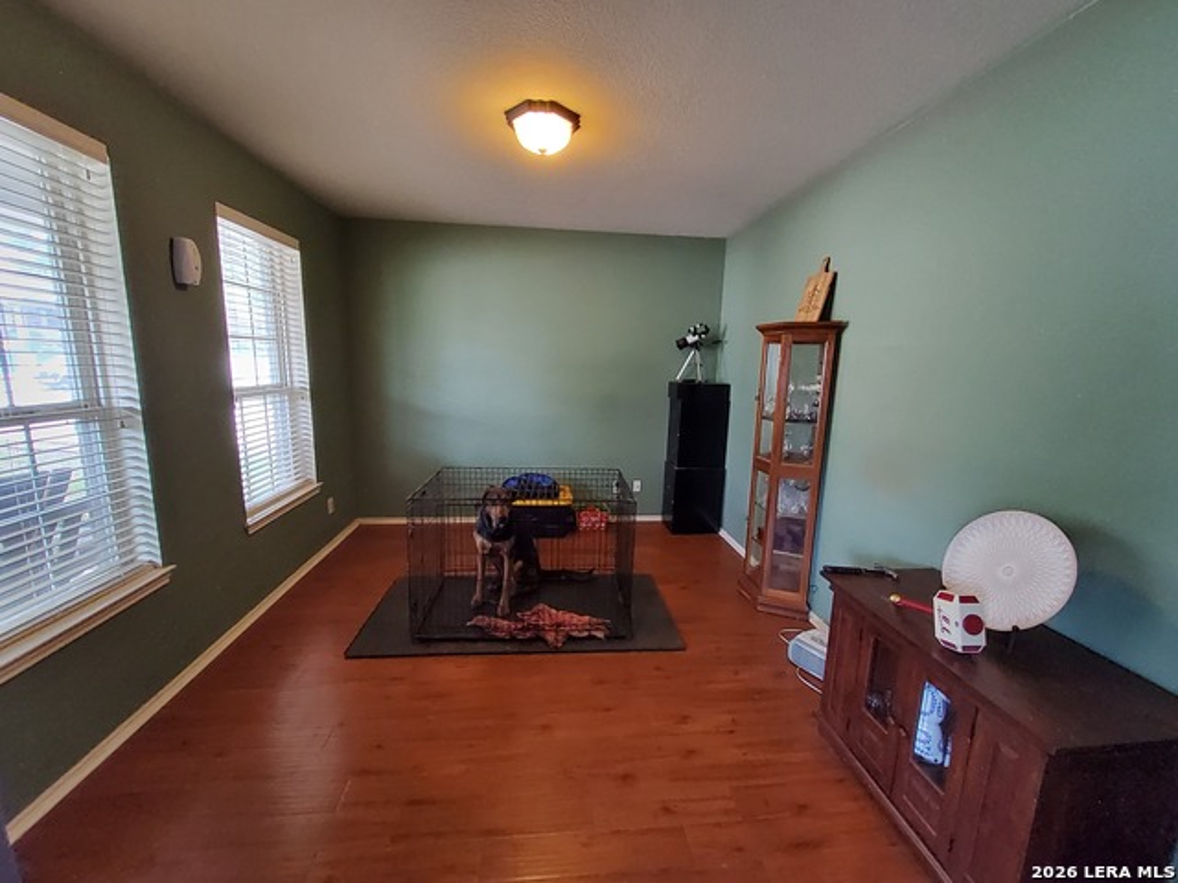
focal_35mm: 13
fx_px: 442
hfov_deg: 106.2
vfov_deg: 89.9
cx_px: 589
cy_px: 442
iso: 500
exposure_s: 1/30
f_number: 2.2
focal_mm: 1.13
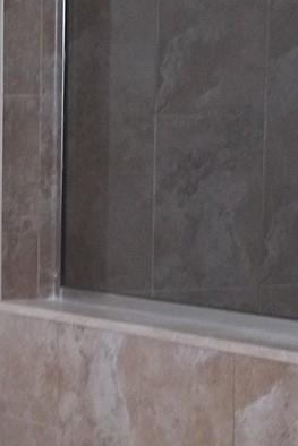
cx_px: -118
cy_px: 384
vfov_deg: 15.0
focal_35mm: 135
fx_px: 1675
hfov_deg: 9.9
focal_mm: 5.7
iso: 93
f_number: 2.9
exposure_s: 1/30
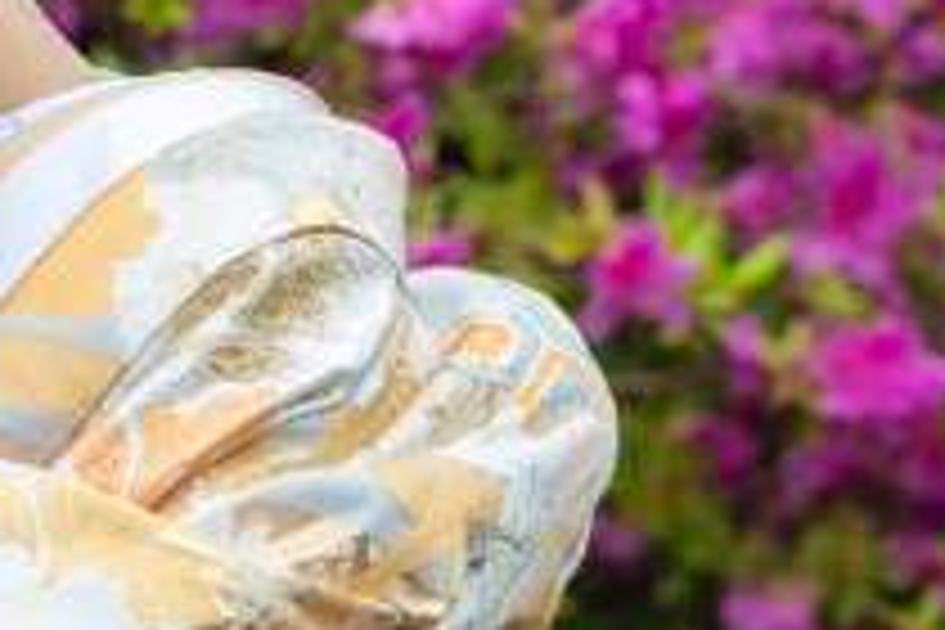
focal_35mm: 355
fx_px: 9318
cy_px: 74
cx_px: -432
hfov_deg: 5.8
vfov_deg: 3.9
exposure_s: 1/640
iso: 320
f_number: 3.5
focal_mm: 93
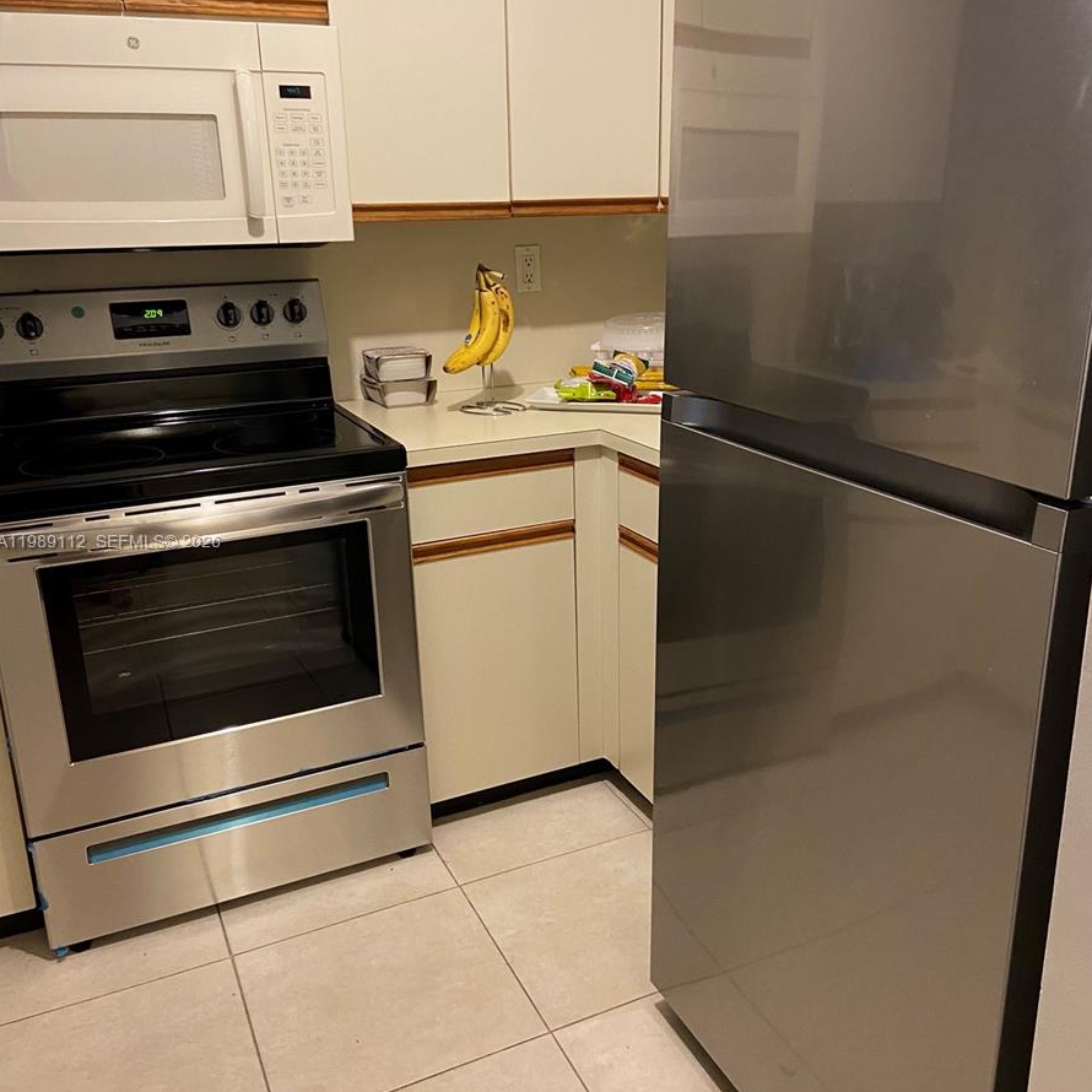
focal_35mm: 31
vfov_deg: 52.5
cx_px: 546
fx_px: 1106
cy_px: 544
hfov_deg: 52.5
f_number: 1.8
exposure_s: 1/60
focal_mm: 4.25
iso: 250
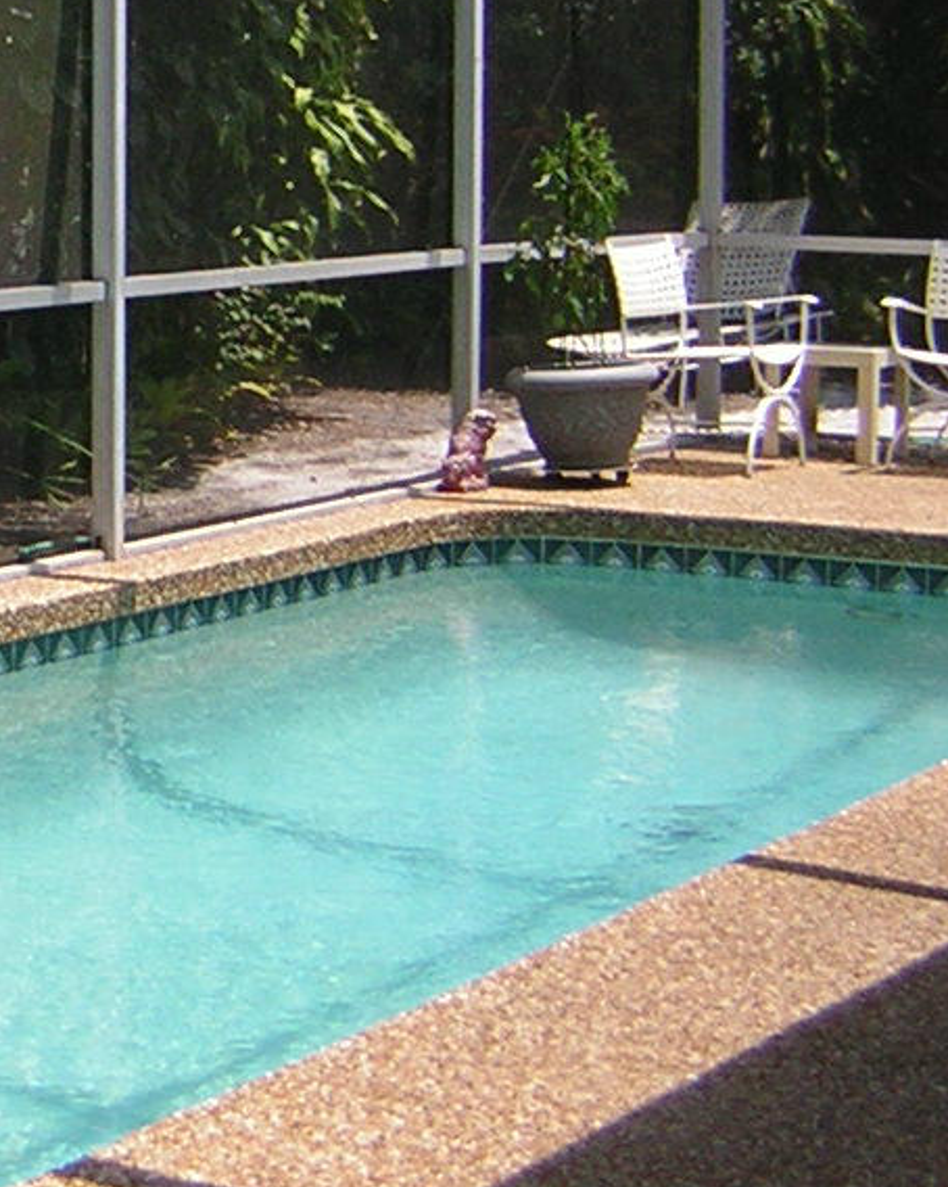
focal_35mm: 99
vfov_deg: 19.2
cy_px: 224
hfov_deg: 15.3
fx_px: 3474
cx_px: 31
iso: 50
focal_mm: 4.7
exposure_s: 1/559
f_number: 2.6
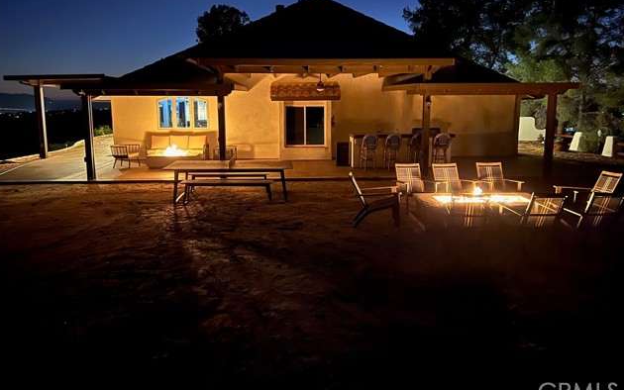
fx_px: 476
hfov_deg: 66.5
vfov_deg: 44.5
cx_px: 309
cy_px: 168
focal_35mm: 28
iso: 1600
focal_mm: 5.7
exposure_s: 1/15
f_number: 1.5
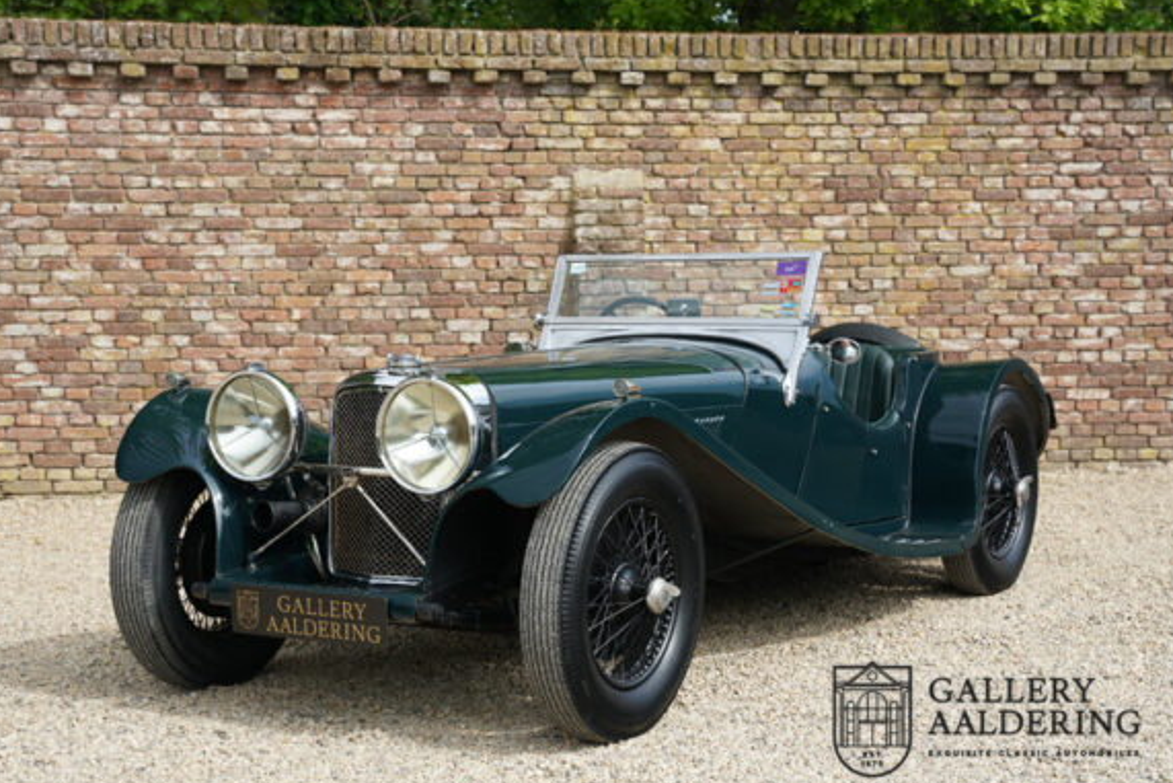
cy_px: 401
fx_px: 2027
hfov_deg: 32.3
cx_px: 571
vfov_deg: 21.9
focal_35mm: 62
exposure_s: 1/125
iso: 100
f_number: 6.3
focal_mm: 59.2
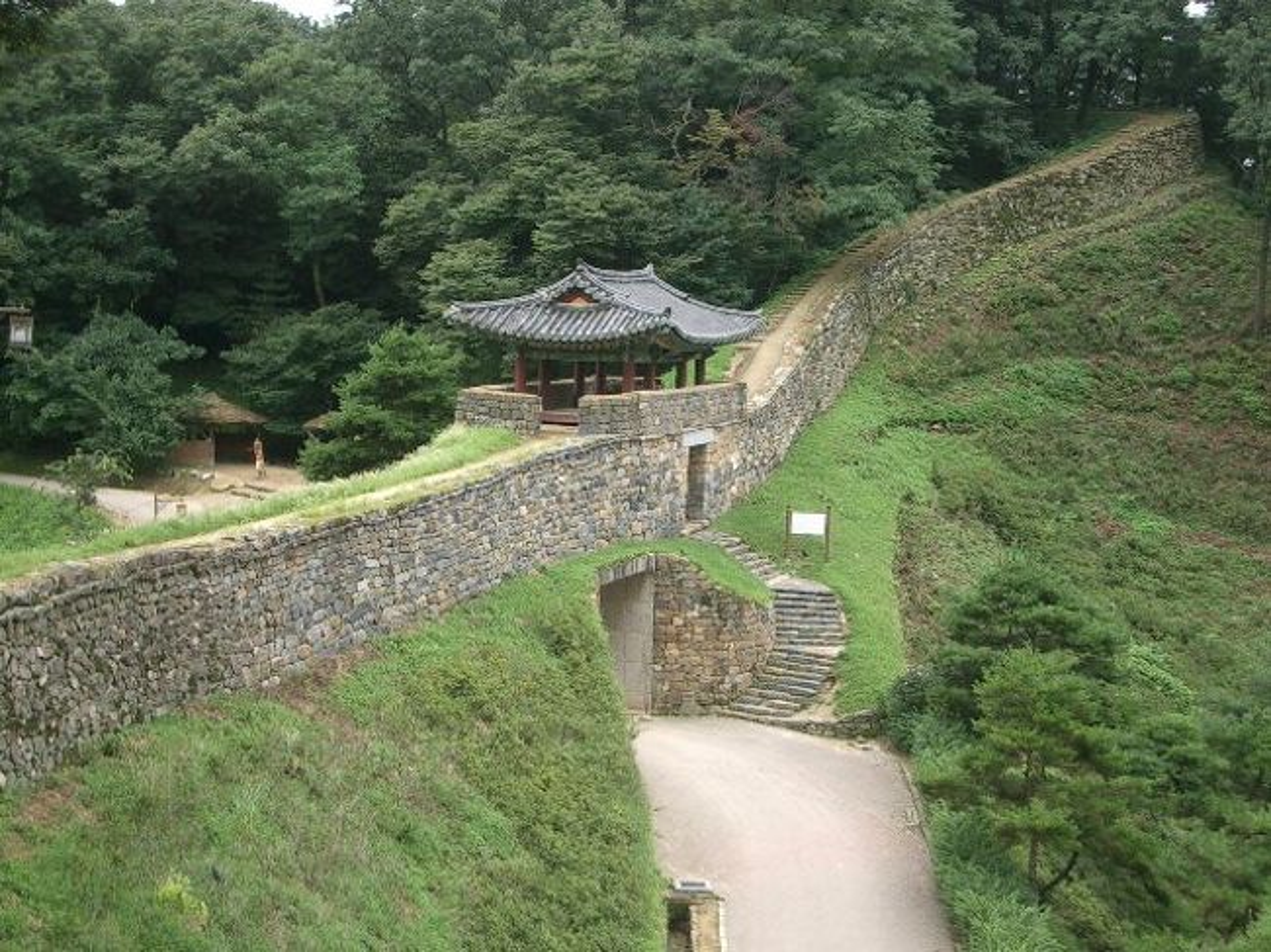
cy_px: 476
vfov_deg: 23.6
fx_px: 2276
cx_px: 636
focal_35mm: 62
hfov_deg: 31.2
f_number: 3.5
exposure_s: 1/320
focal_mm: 10.2
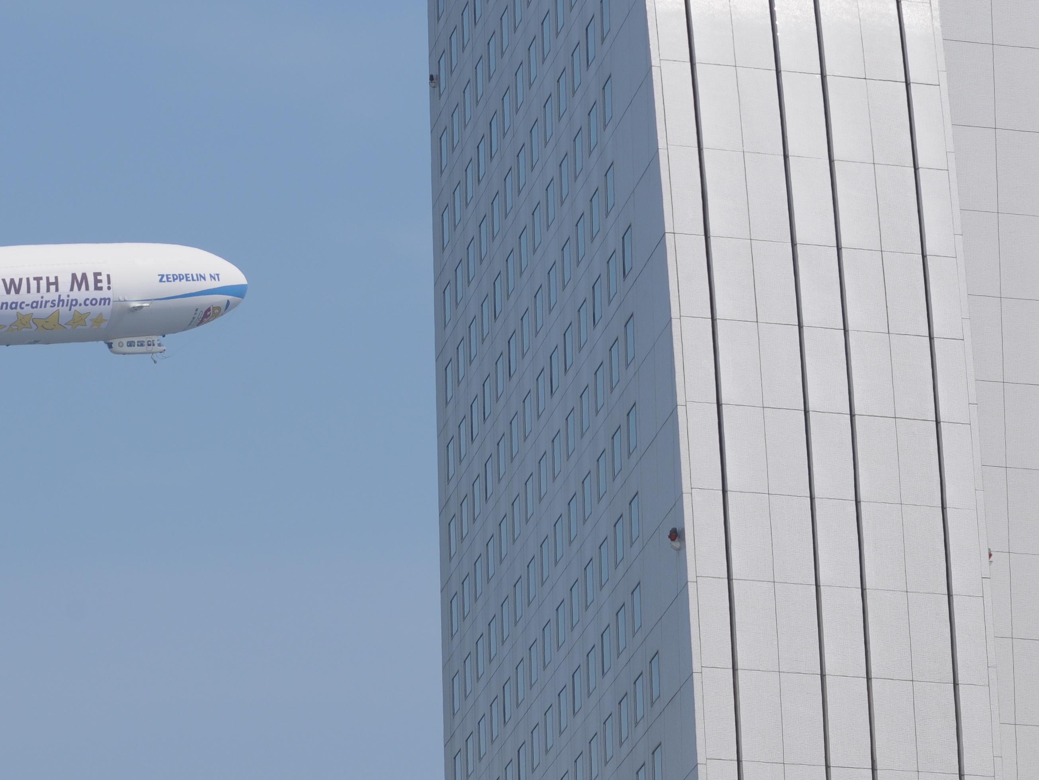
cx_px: 506
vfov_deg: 4.2
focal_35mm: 355
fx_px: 10656
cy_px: 288
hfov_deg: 5.6
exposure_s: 1/500
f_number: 11
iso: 200
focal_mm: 150
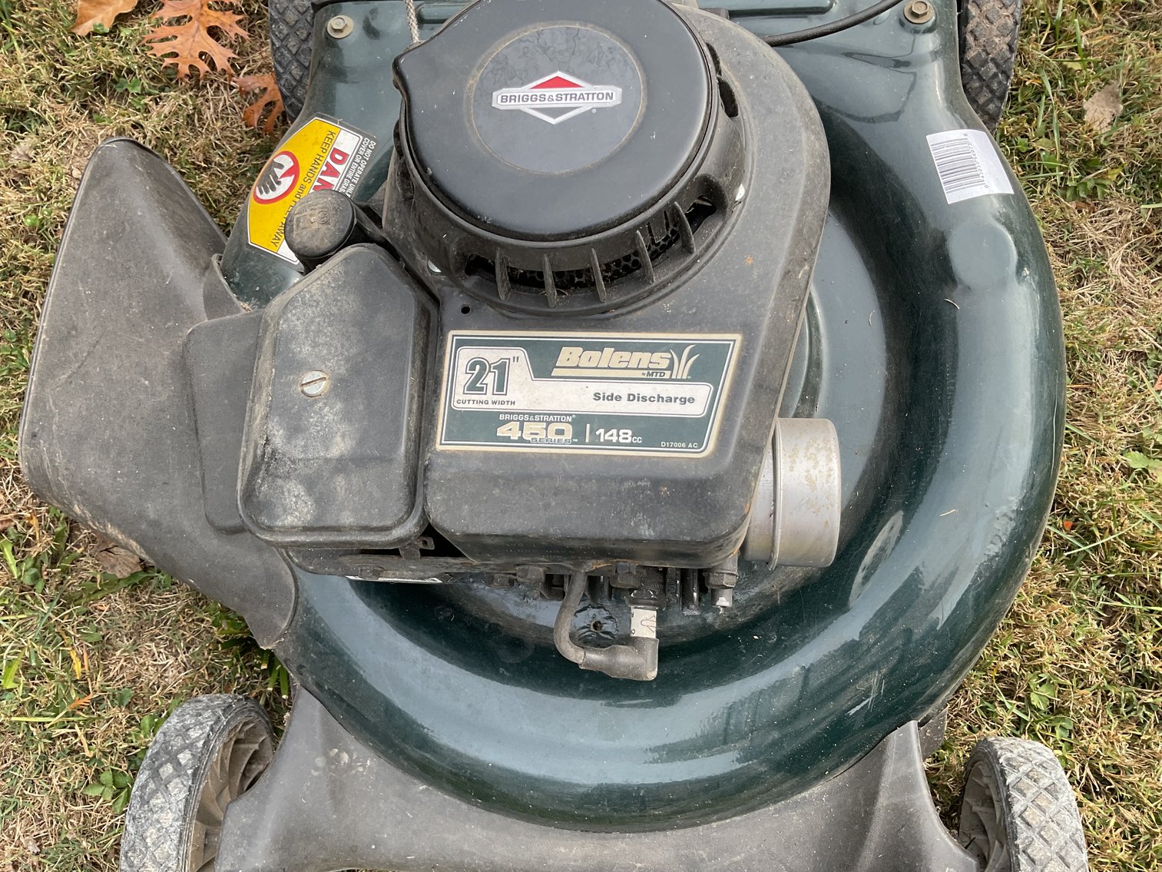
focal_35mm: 29
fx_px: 974
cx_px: 581
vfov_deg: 48.2
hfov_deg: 61.7
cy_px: 436
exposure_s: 1/250
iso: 16
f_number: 1.8
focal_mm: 3
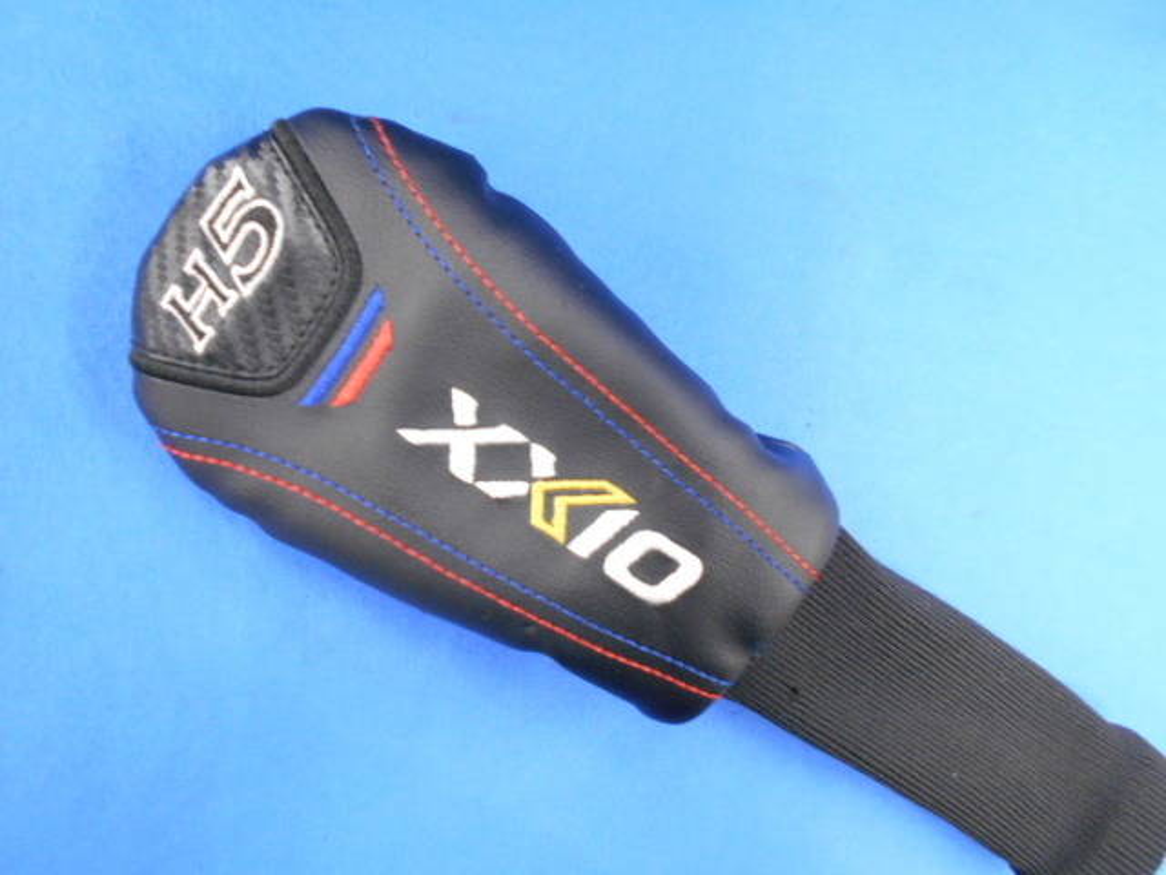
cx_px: 583
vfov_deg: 53.1
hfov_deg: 67.3
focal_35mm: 26
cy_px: 438
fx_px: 876
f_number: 3.2
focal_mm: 4.6
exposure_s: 1/13
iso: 400
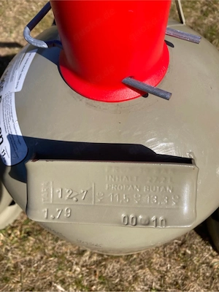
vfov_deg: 63.4
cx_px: 110
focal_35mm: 28
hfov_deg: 49.7
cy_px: 146
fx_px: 236
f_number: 1.8
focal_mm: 3.99
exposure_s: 1/2208
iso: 20
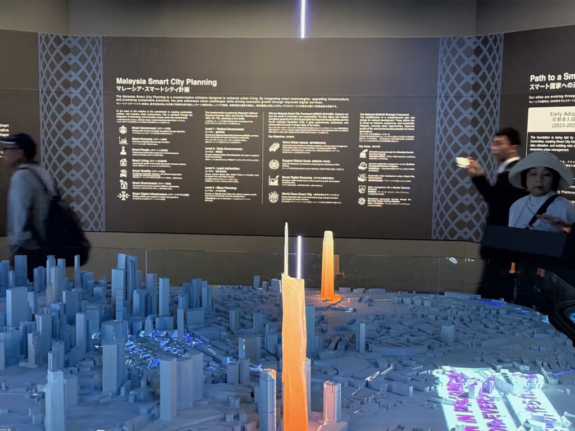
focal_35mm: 48
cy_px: 216
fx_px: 797
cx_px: 288
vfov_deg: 30.3
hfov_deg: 39.7
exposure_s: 1/24
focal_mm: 6.76
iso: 640
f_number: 1.78
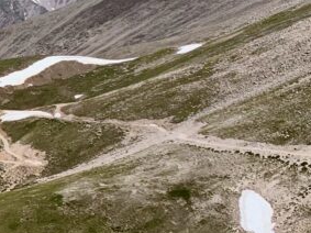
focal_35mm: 94
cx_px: -143
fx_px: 844
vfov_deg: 15.5
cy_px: 228
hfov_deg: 18.7
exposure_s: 1/2994
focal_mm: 4.25
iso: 25
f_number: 1.8
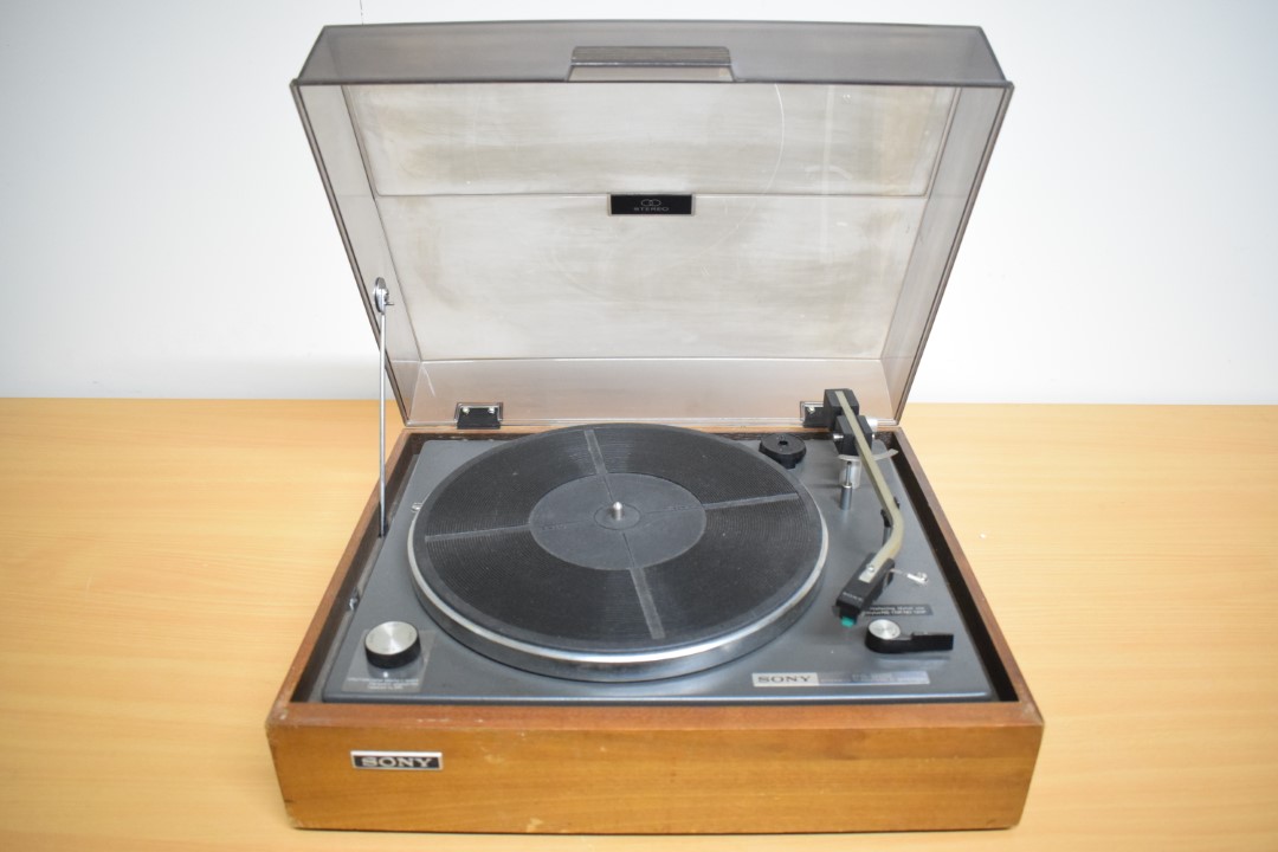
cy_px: 426
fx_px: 958
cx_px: 639
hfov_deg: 67.4
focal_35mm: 27
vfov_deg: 47.9
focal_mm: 18
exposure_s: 1/125
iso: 3200
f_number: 4
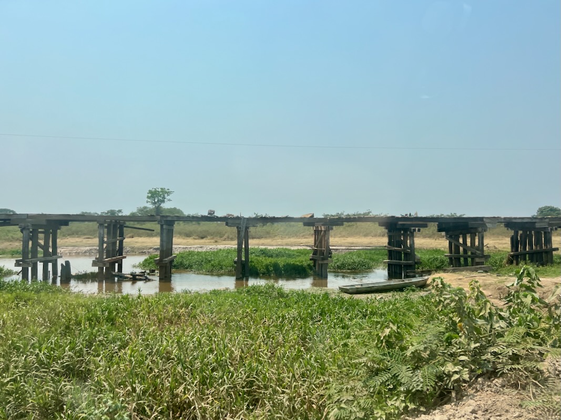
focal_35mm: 26
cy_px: 210
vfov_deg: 53.1
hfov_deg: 67.3
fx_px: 421
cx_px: 280
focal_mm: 5.7
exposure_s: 1/6993
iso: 50
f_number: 1.5
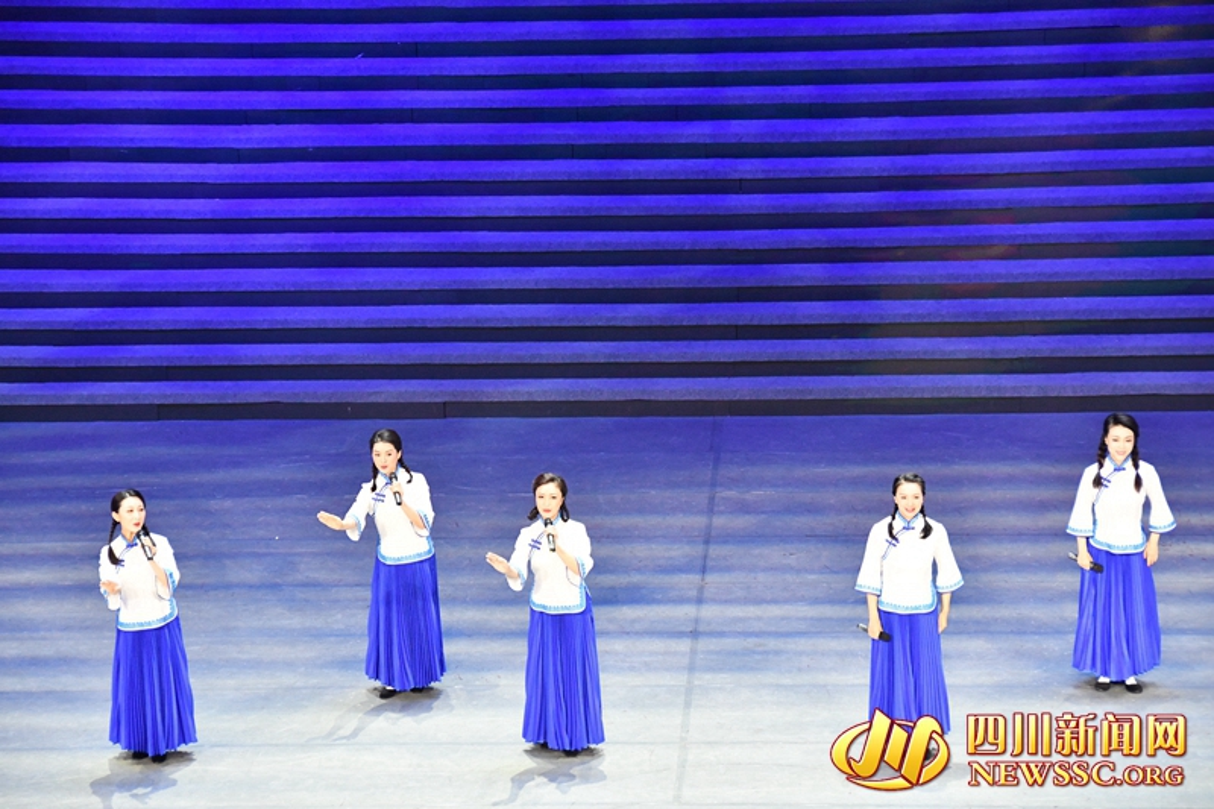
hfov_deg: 14.5
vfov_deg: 9.7
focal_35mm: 142
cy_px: 404
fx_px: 4787
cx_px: 607
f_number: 5.3
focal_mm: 95
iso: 3200
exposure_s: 1/100
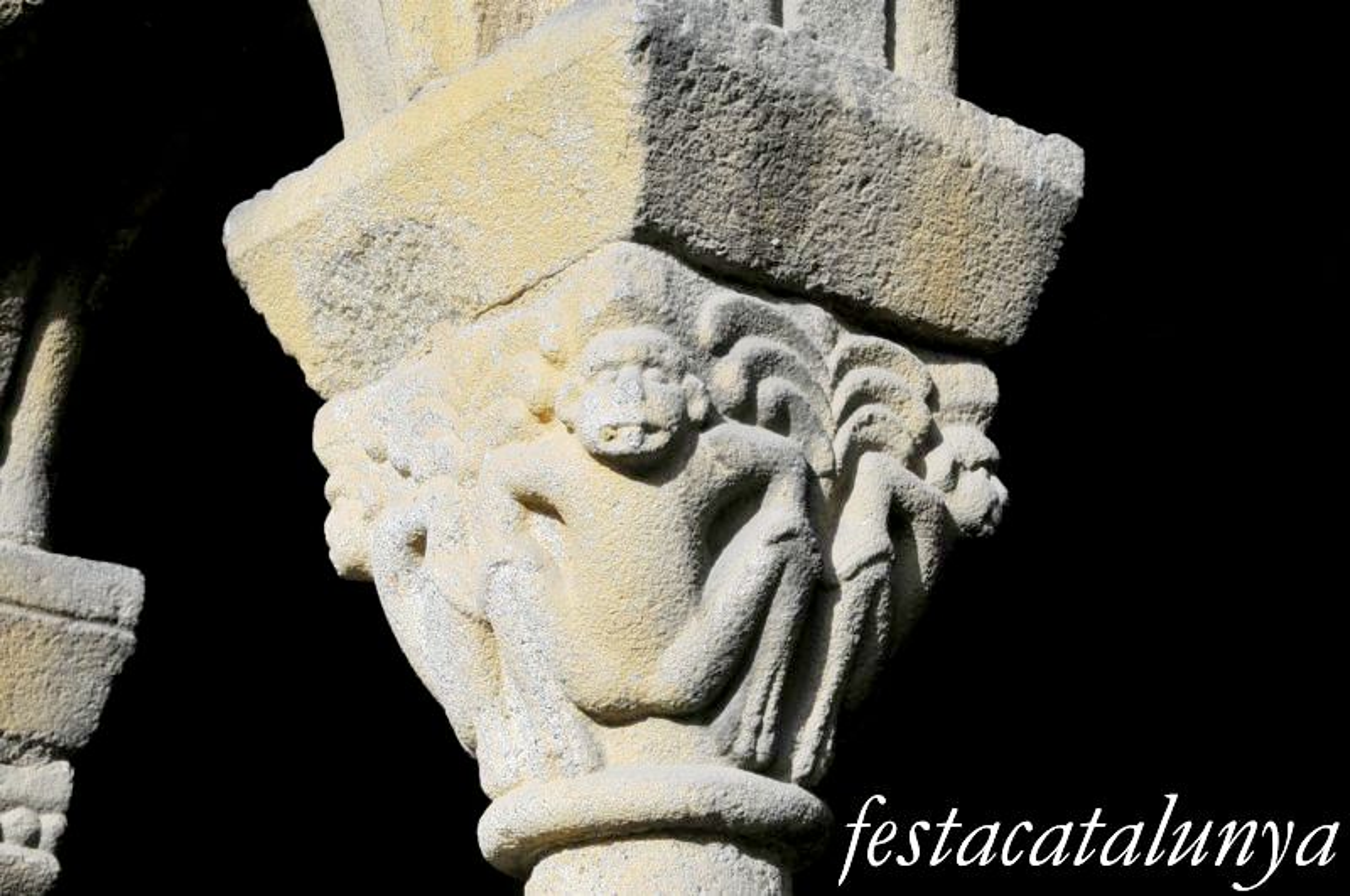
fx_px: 2696
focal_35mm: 72
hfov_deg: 28.1
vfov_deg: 18.9
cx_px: 675
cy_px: 448
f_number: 10
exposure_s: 1/400
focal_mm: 48
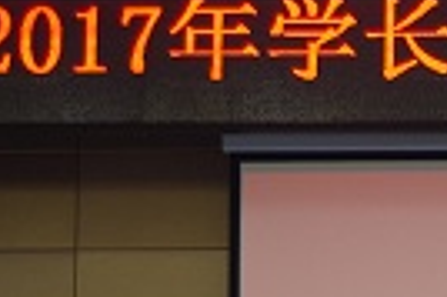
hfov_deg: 12.4
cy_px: 591
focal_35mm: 161
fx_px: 1997
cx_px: 560
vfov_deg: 8.1
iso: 400
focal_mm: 26.25
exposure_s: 1/60
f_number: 4
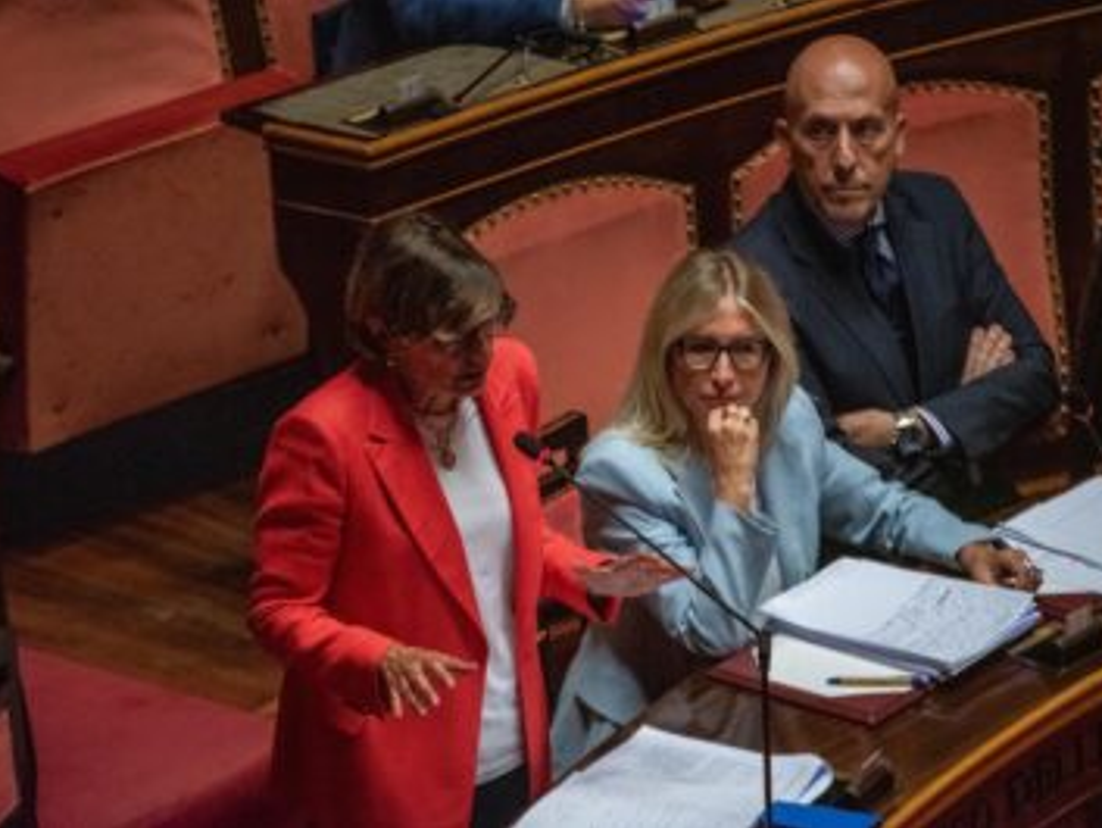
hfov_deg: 6.1
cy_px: 414
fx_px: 10414
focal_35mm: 327
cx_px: 612
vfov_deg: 4.5
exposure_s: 1/320
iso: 8000
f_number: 5.6
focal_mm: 300
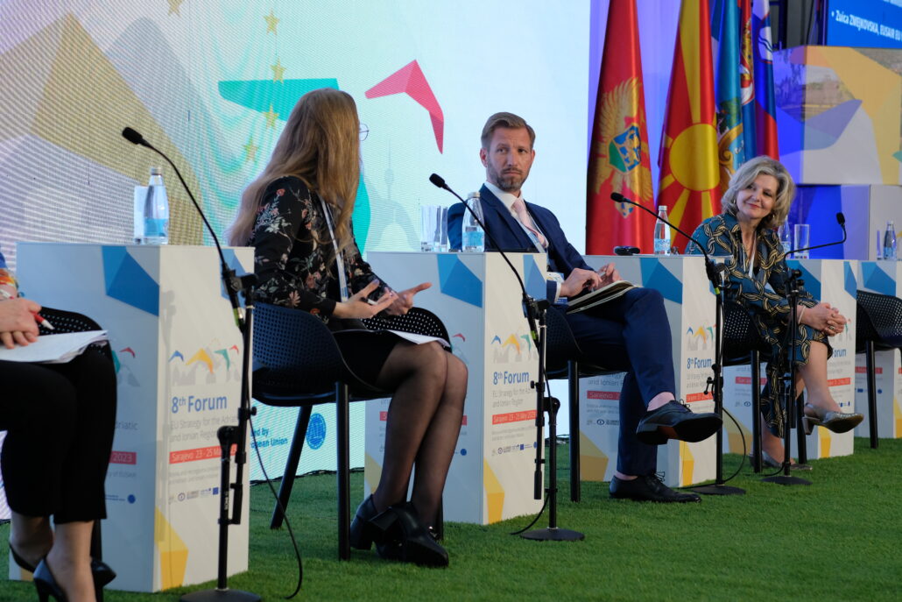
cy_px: 301
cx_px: 451
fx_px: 2105
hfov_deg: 24.2
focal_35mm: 84
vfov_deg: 16.3
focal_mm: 56
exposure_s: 1/125
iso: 1000
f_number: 3.2
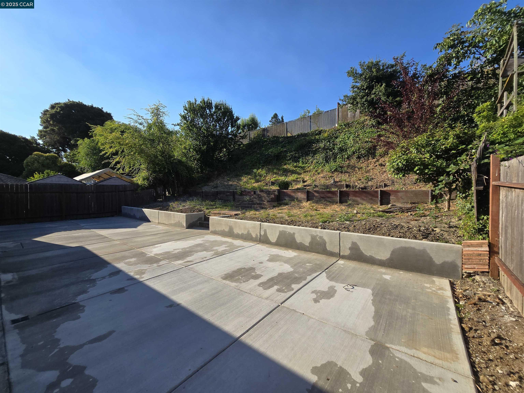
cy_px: 196
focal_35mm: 13
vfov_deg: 89.9
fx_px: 197
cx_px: 262
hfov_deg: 106.2
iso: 50
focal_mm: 2.2
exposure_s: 1/2094
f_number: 2.2
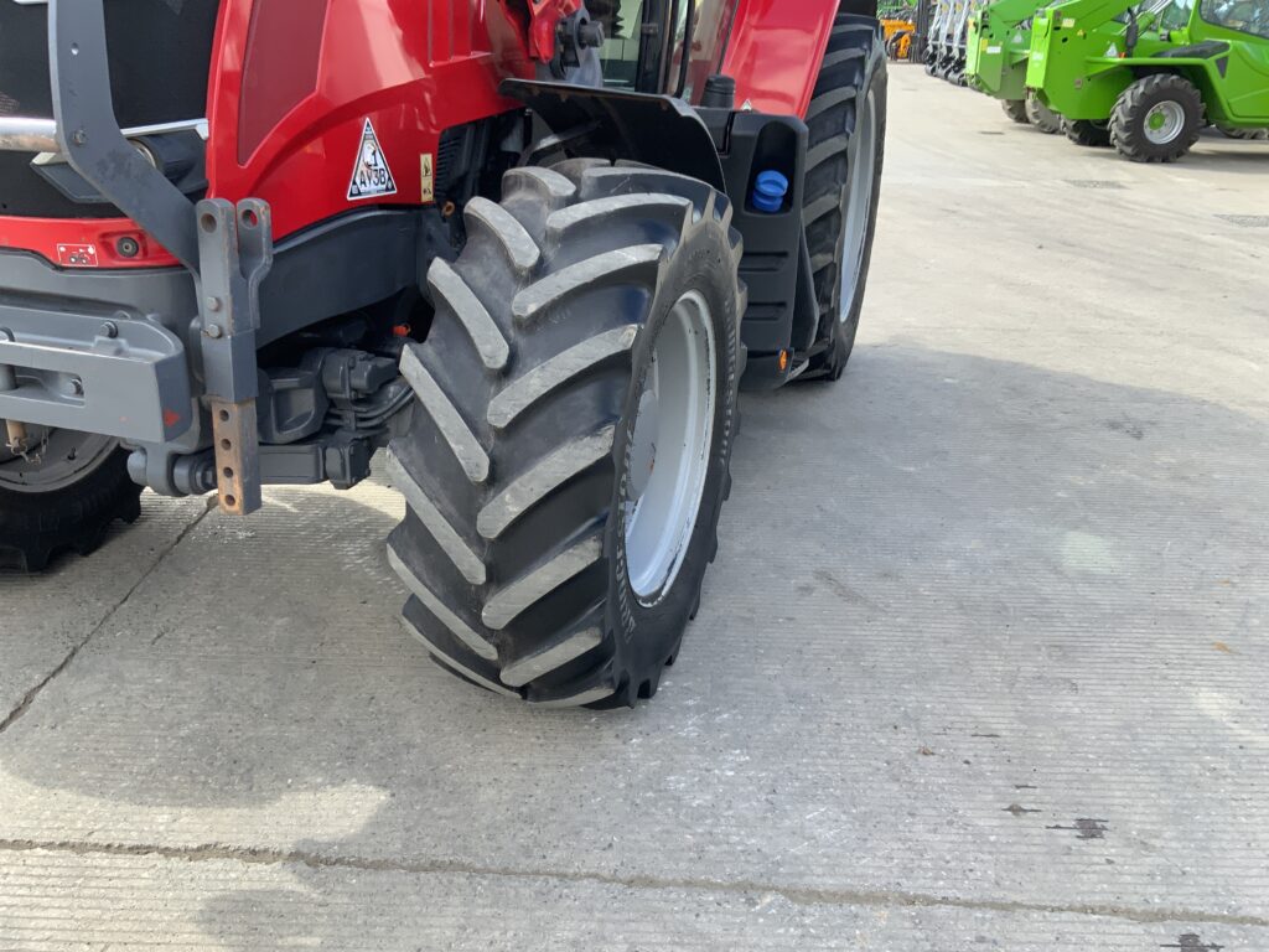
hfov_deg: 61.7
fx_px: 1063
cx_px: 634
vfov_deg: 48.2
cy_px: 476
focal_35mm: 29
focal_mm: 3
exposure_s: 1/294
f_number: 1.8
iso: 16
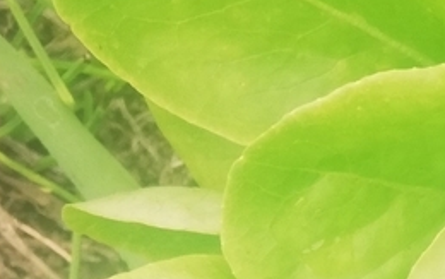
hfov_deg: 15.5
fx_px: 1542
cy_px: 334
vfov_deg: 10.2
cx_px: 604
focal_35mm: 127
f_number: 2.2
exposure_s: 1/100
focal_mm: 3.81
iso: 50
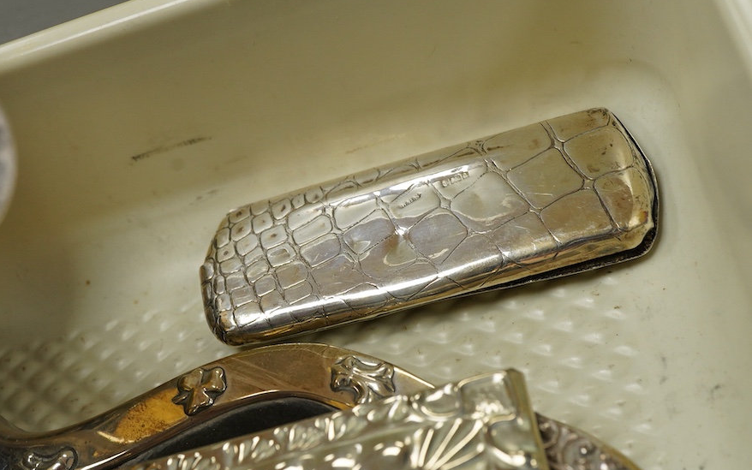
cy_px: 246
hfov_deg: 42.6
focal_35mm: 47
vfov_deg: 27.4
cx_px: 367
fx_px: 963
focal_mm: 30
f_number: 13
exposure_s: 1/125
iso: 1600
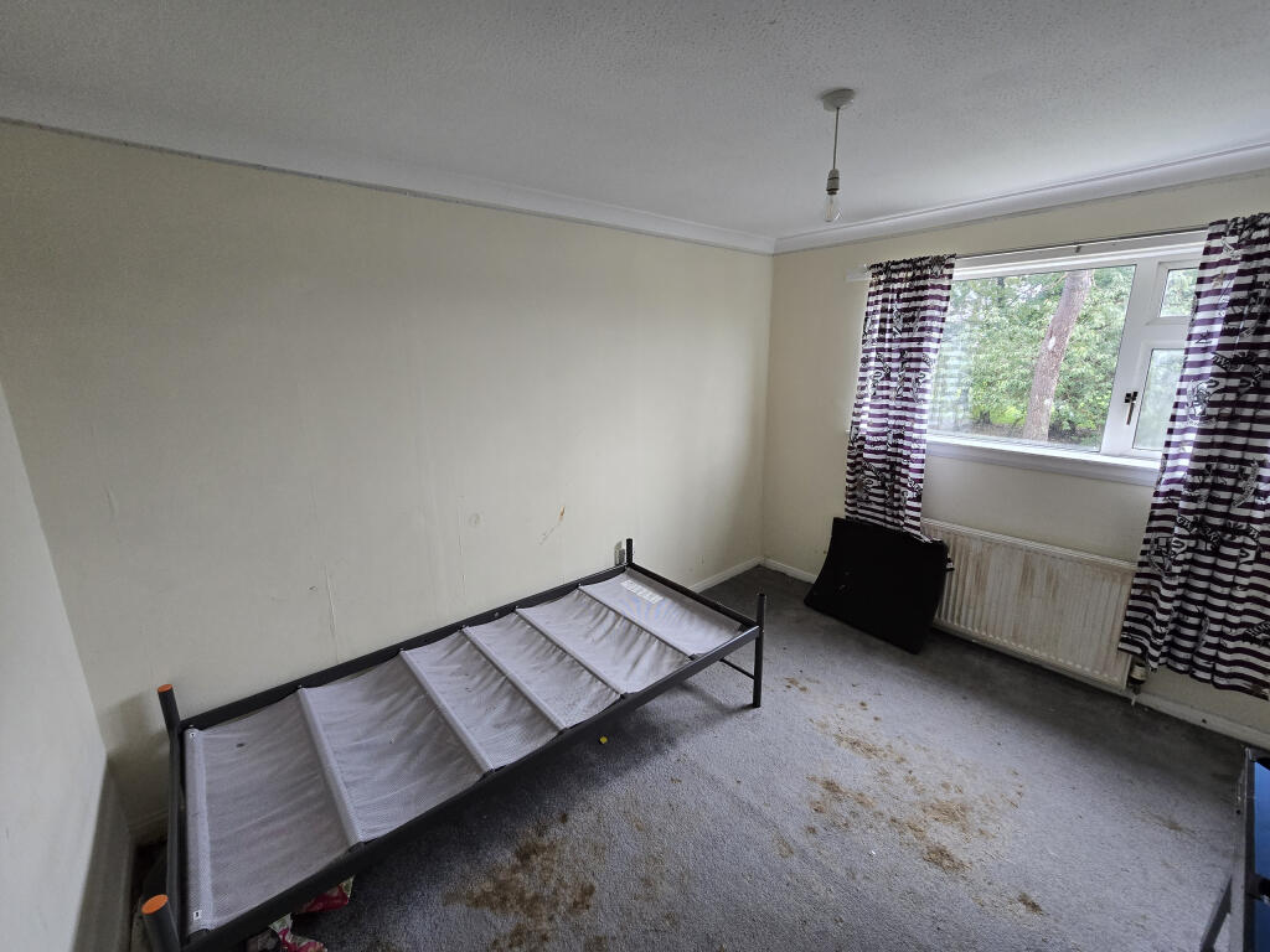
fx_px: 477
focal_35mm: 13
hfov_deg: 106.2
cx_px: 635
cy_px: 476
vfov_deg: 89.9
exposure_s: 1/60
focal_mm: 2.2
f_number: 2.2
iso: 250
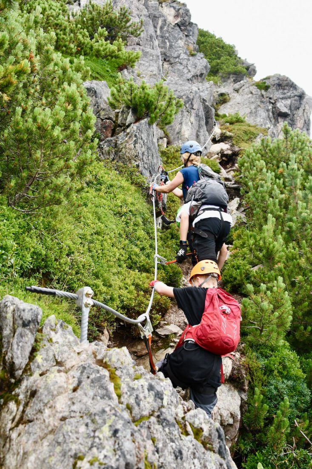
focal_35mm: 42
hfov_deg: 31.9
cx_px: 156
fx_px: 546
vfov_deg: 46.4
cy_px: 234
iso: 400
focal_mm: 28
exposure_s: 1/250
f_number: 4.5
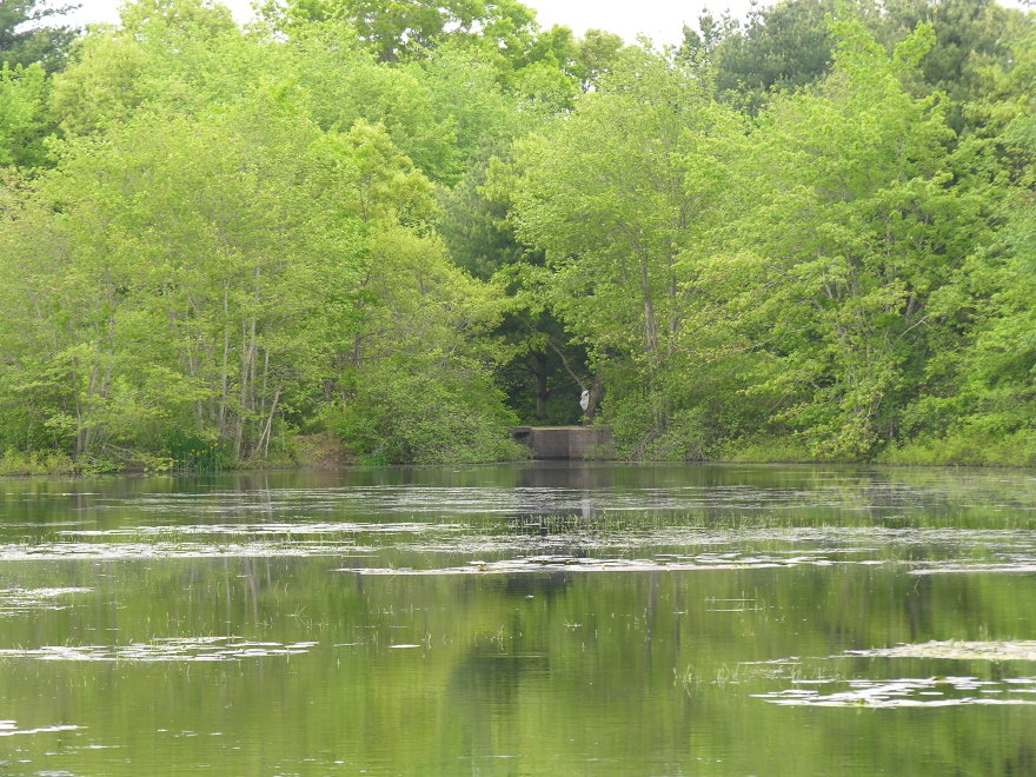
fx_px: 5746
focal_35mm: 192
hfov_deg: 10.3
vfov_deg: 7.7
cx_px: 518
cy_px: 388
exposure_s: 1/45
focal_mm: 49
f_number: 4.6
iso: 50
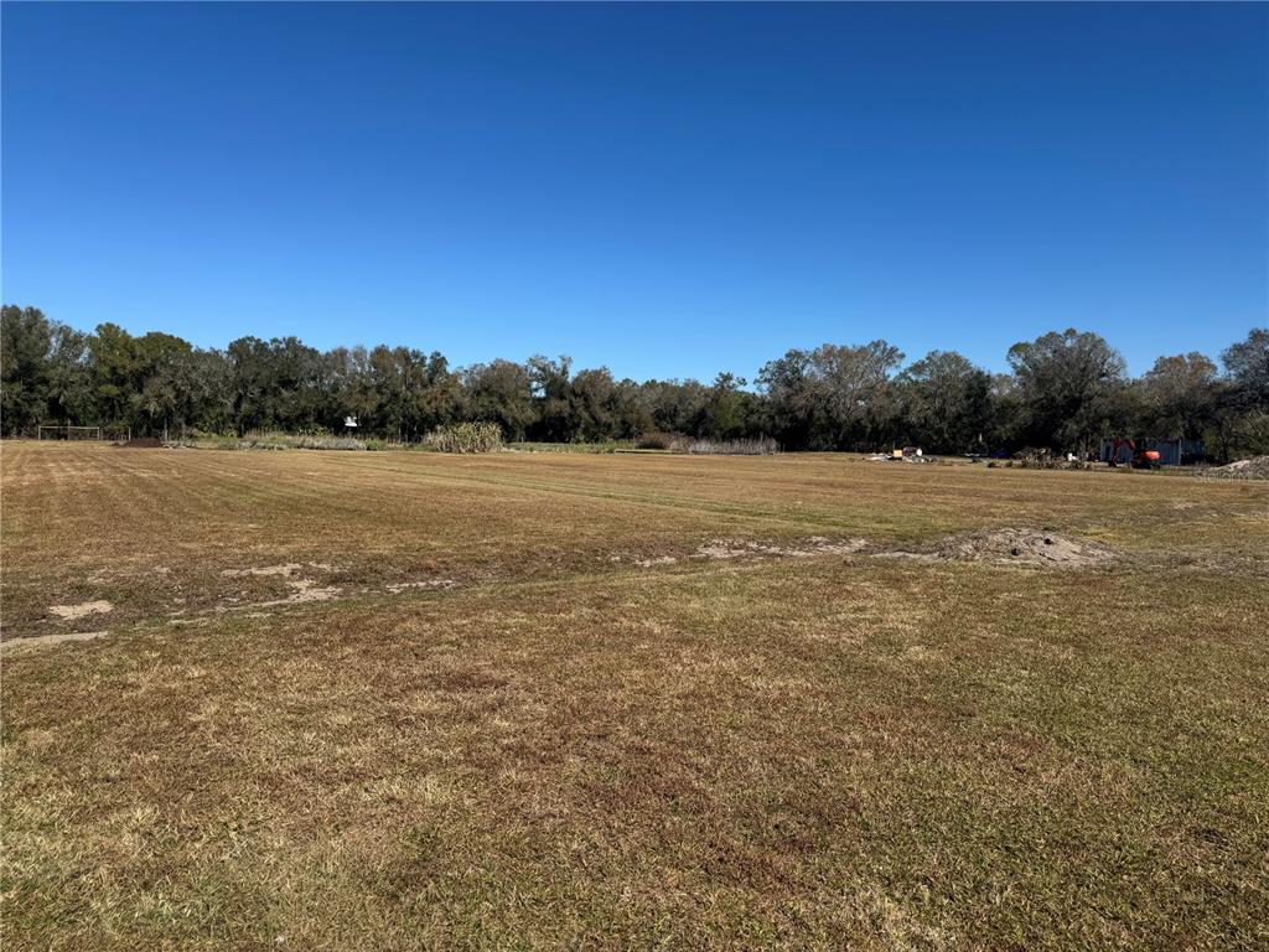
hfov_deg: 71.6
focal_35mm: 24
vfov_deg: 56.8
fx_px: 880
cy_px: 476
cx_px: 634
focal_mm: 6.76
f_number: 1.78
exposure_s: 1/6410
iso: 80
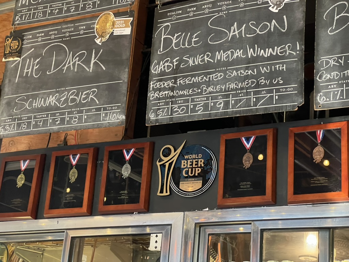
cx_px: 174
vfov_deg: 19.1
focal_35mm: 77
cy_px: 131
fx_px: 776
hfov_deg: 25.3
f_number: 2.8
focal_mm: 9
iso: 640
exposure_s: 1/40
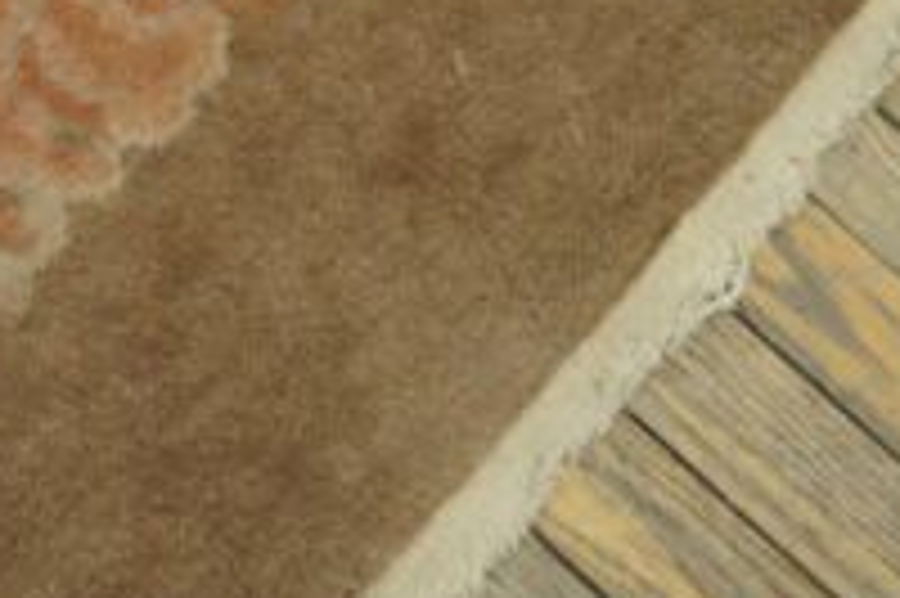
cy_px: -241
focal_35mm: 81
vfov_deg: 15.7
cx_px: -144
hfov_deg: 23.2
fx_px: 2023
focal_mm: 18
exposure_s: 1/60
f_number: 4
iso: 1000
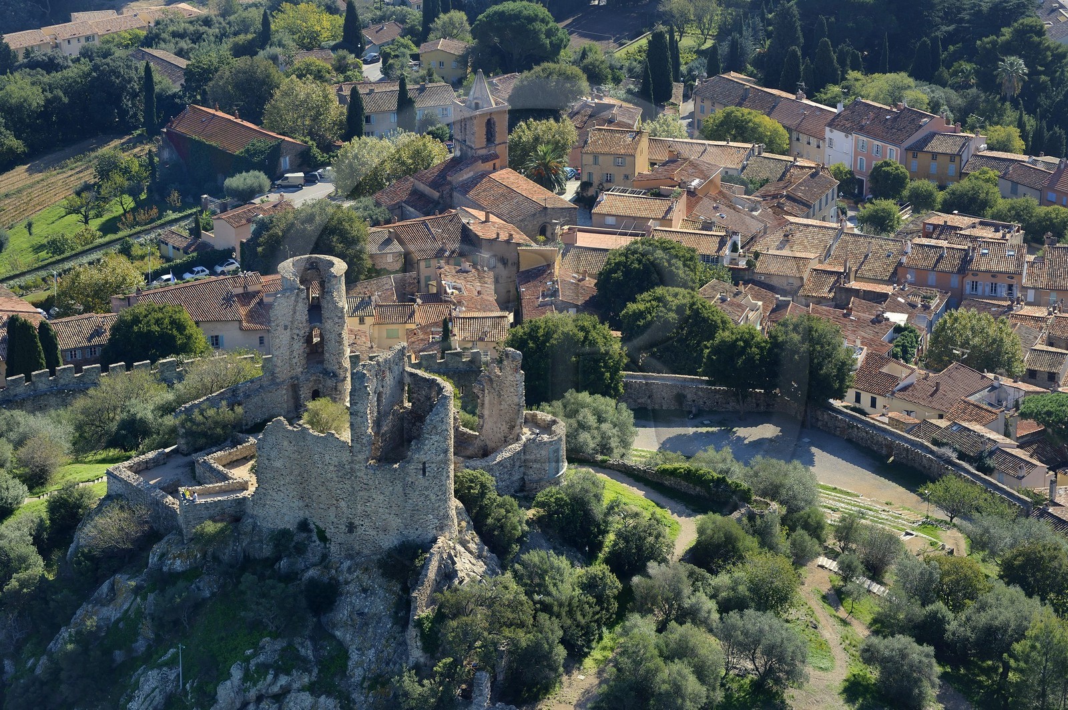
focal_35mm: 110
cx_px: 534
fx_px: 3261
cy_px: 355
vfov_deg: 12.4
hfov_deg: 18.6
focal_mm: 110
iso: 800
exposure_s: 1/1250
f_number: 9
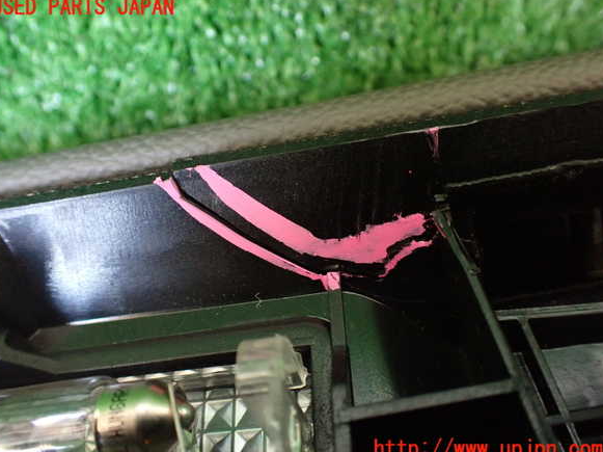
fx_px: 540
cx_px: 297
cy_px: 229
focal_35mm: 31
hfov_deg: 58.4
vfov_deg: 45.4
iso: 800
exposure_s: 1/50
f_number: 2.3
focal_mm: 5.4
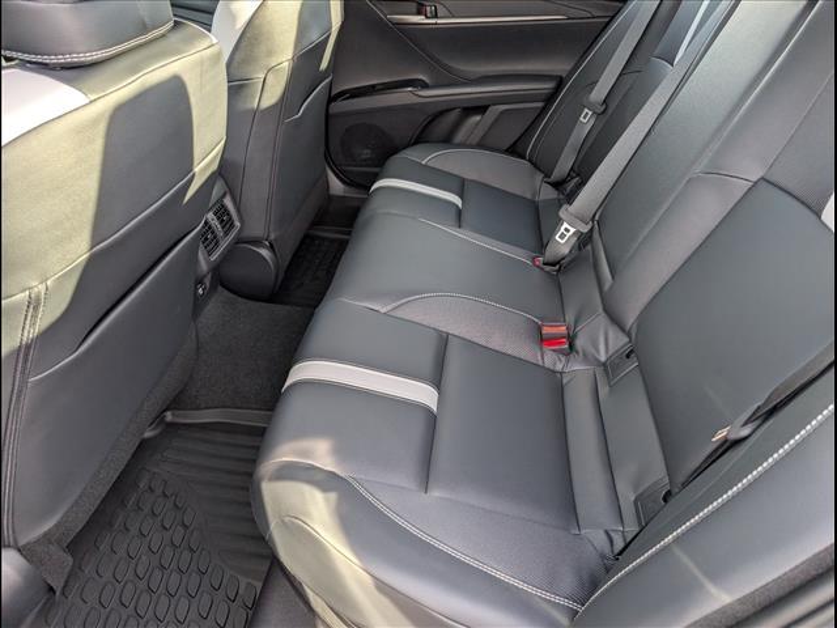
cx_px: 418
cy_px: 314
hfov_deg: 71.6
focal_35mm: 24
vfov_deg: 56.8
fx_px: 580
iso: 240
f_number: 1.68
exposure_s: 1/909
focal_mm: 6.9
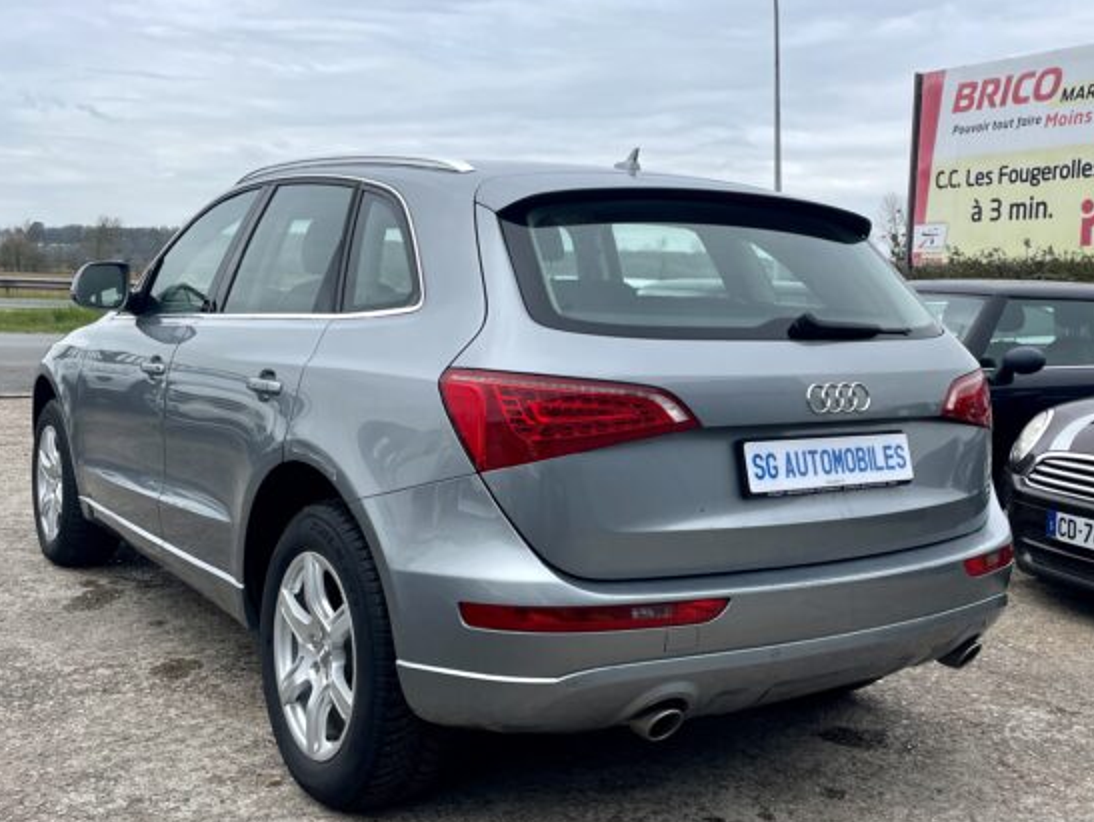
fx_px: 1202
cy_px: 392
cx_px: 566
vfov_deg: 37.8
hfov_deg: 48.9
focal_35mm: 38
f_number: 1.6
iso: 50
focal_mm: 4.2
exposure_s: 1/3731
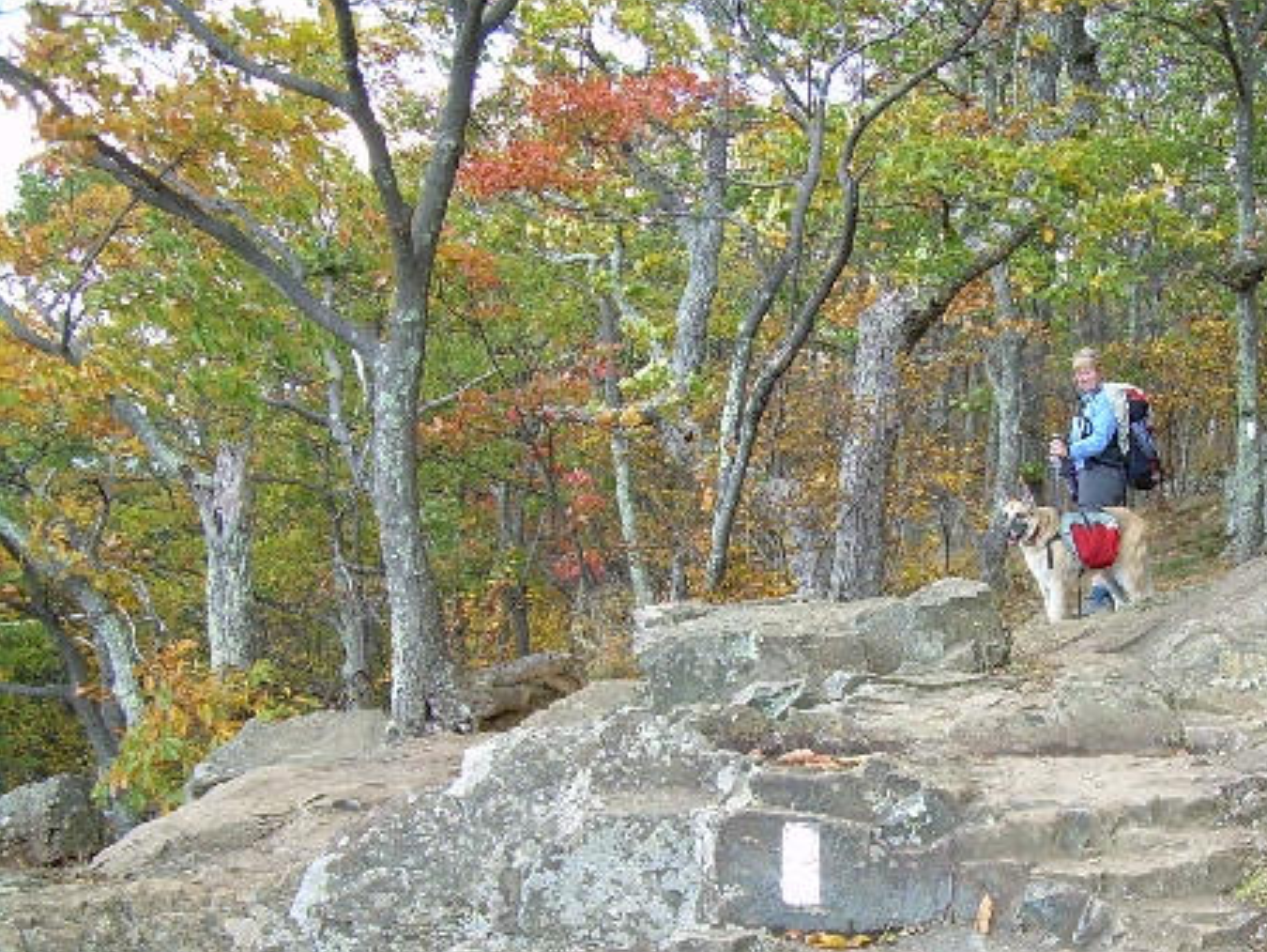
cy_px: 614
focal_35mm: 54
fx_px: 1978
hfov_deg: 35.0
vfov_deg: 26.9
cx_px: 898
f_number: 2.8
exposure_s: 1/115
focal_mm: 6.3
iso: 100
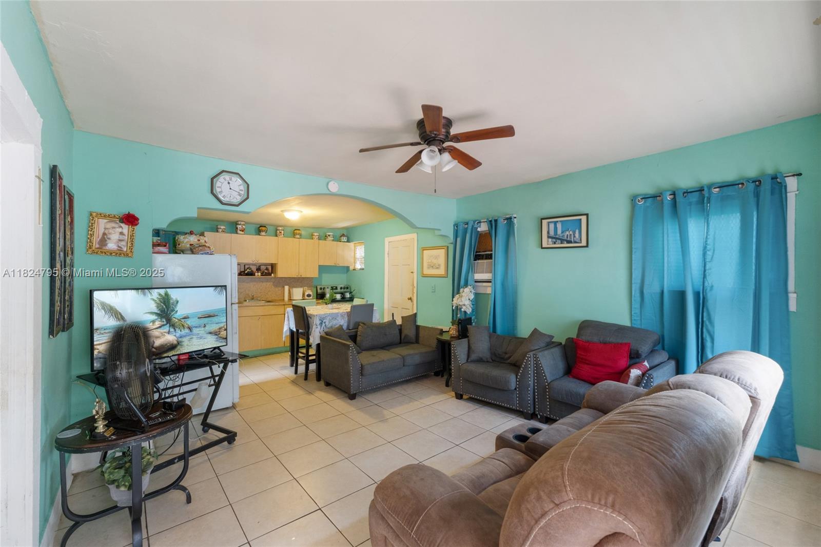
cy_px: 274
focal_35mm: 15
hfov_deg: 100.4
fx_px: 342
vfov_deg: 77.3
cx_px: 410
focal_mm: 10
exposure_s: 1
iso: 800
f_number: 8
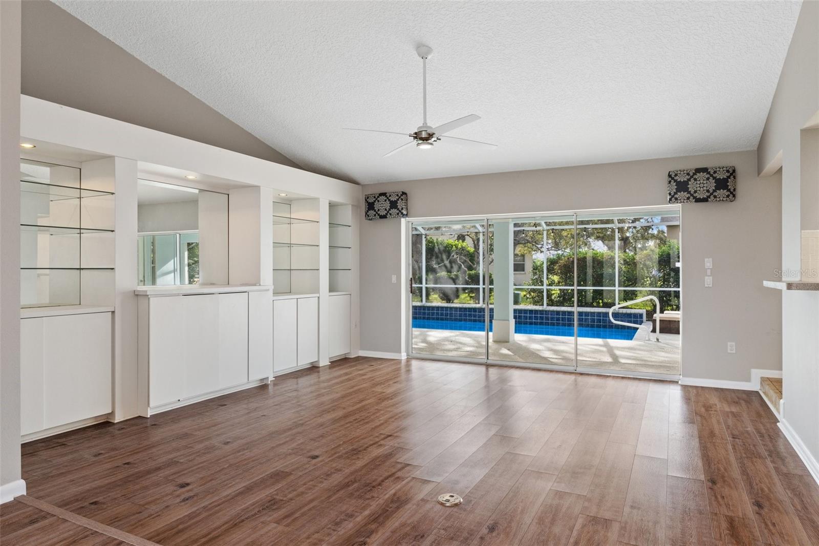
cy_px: 273
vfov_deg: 56.1
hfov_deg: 77.3
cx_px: 410
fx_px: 512
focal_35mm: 22
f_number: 8
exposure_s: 1/3
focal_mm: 15
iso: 320
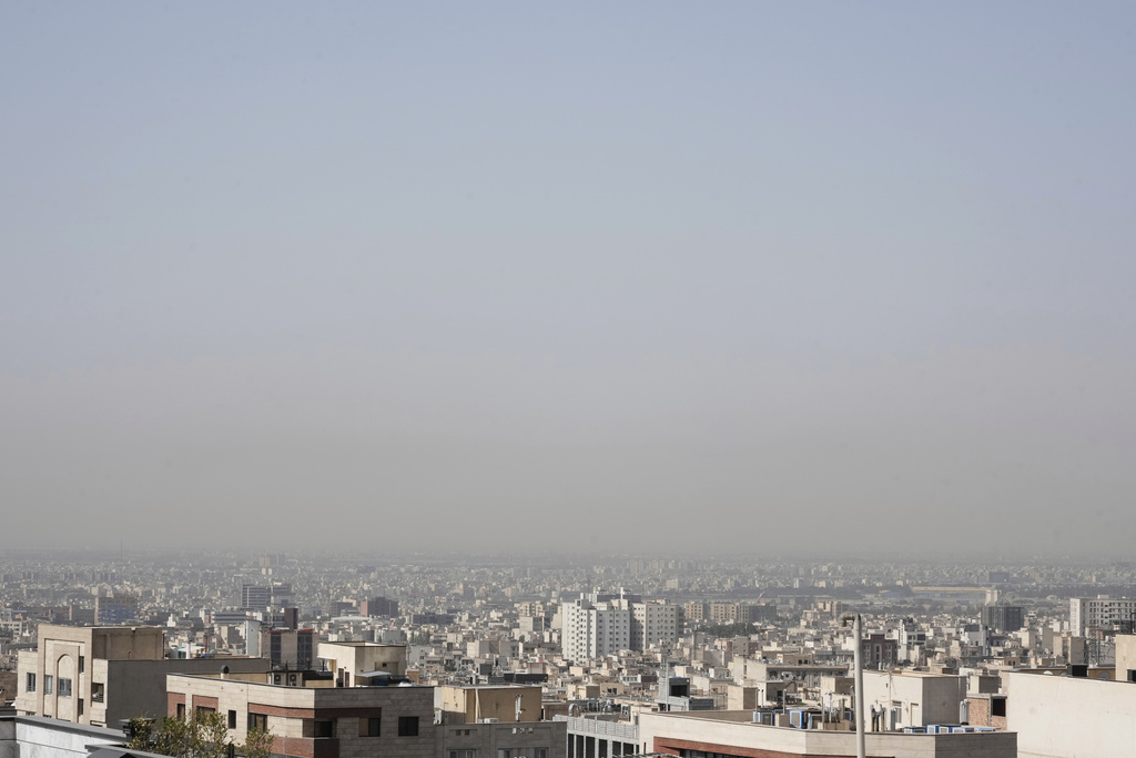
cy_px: 379
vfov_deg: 13.0
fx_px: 3314
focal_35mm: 105
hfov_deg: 19.5
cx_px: 568
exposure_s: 1/640
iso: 640
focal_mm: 105
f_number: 14
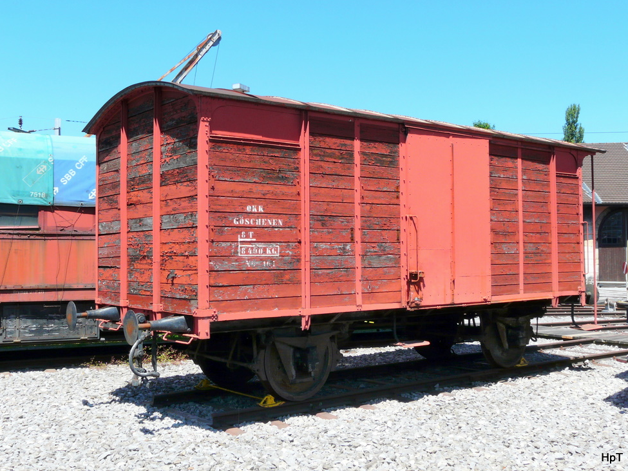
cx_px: 316
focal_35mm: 40
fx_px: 726
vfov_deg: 36.0
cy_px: 235
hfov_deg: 46.8
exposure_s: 1/200
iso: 100
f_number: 5.6
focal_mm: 6.4
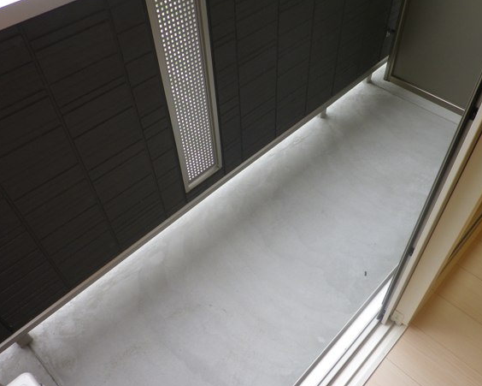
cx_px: 267
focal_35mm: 31
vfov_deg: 47.1
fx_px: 442
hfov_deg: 57.1
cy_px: 198
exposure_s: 1/80
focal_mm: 5
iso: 80
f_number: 3.2
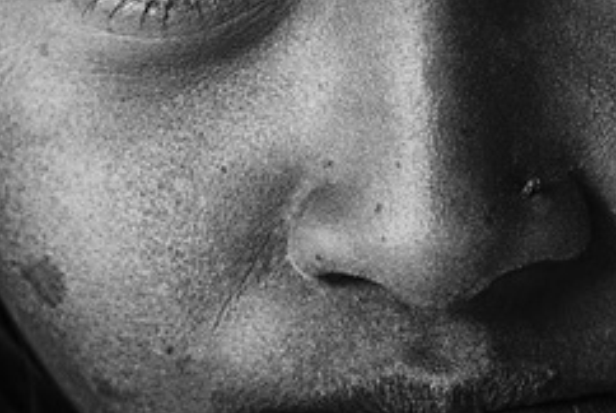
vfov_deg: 2.9
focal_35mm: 479
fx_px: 8206
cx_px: 229
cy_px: -9
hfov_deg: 4.3
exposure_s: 1/1000
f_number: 3.5
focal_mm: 116
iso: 400
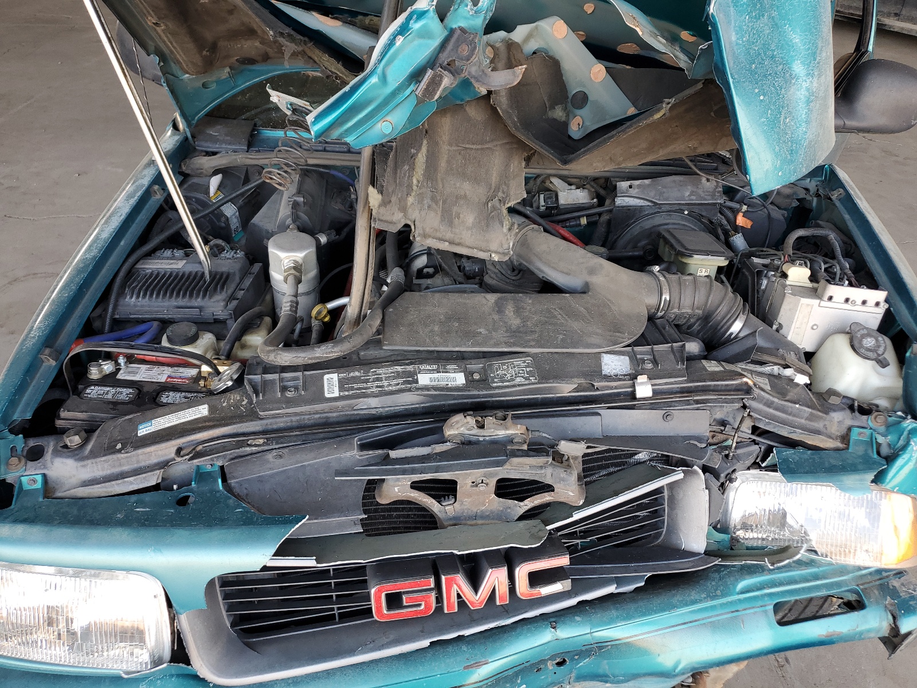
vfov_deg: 53.1
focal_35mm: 26
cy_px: 344
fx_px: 689
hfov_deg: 67.3
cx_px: 458
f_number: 1.5
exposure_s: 1/120
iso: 52
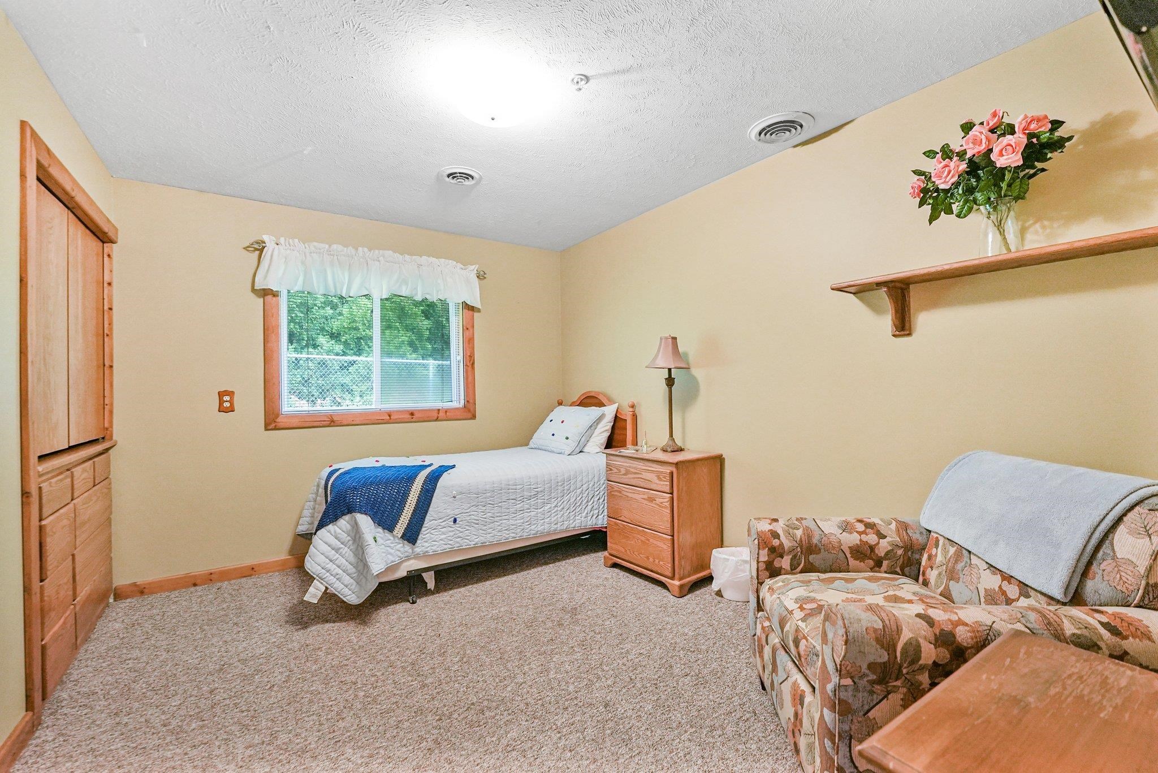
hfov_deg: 104.2
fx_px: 450
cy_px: 386
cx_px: 579
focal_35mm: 14
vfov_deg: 81.3
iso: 2500
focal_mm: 14
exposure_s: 1/125
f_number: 3.2
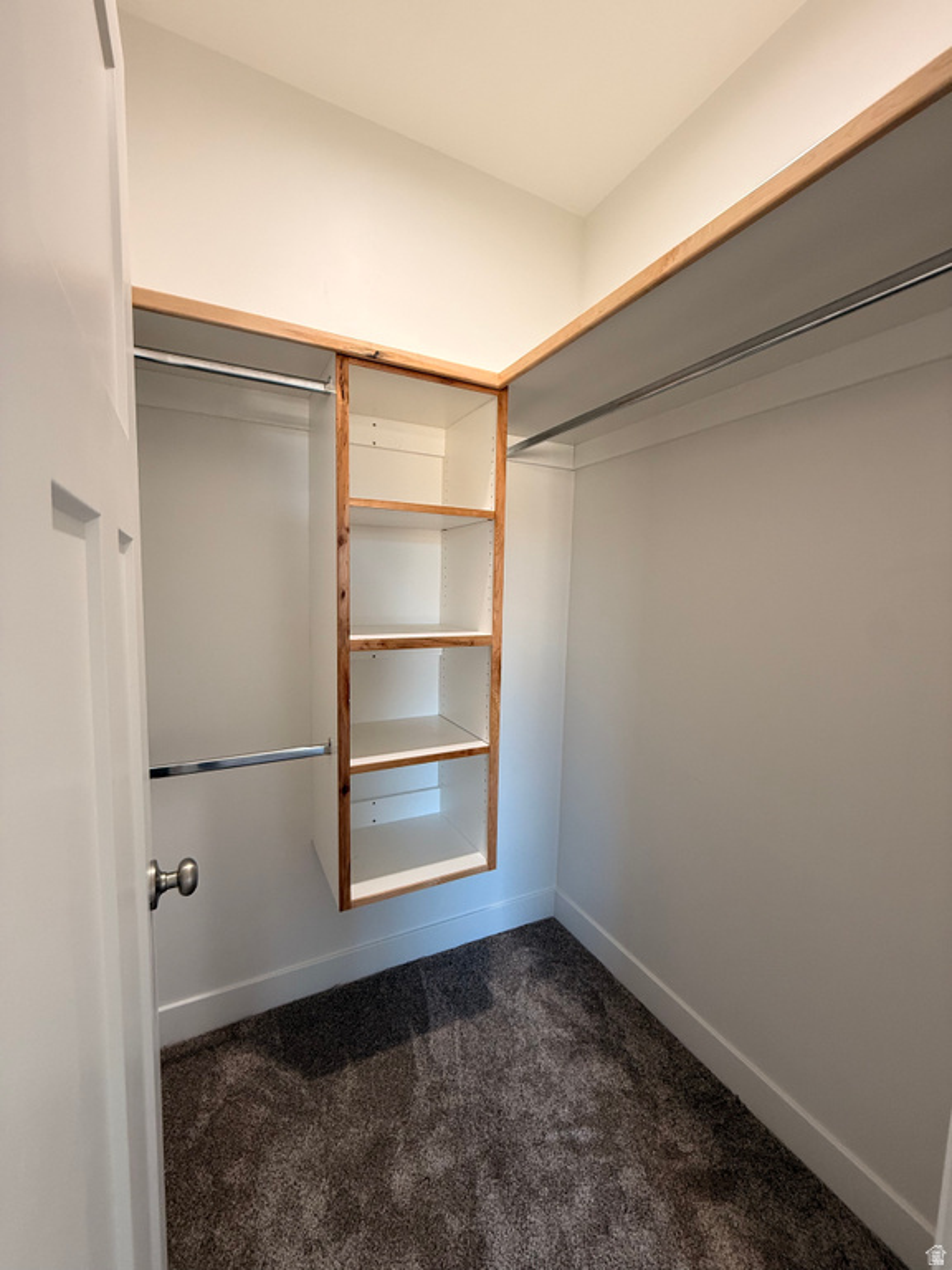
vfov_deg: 102.1
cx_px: 476
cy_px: 635
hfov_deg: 85.7
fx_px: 513
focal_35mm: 14
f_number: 2.2
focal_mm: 2.22
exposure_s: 1/60
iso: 200
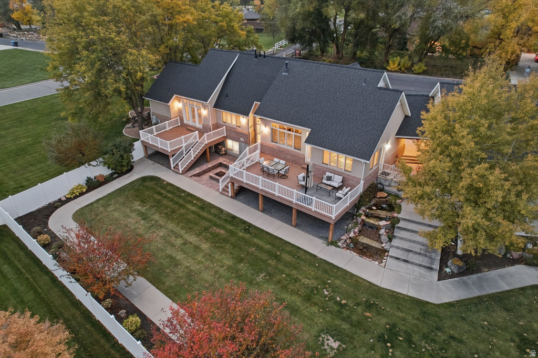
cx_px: 269
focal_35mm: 22
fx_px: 329
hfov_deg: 78.6
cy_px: 179
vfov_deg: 57.2
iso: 330
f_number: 2.8
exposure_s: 1/15
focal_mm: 8.4
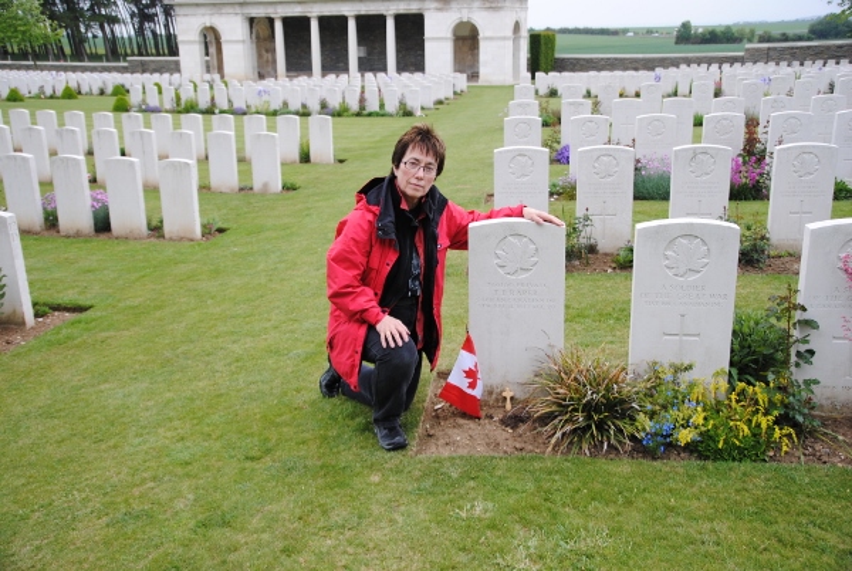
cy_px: 286
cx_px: 426
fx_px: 853
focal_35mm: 36
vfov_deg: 37.0
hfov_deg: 53.1
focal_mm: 24
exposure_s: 1/60
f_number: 4
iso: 200
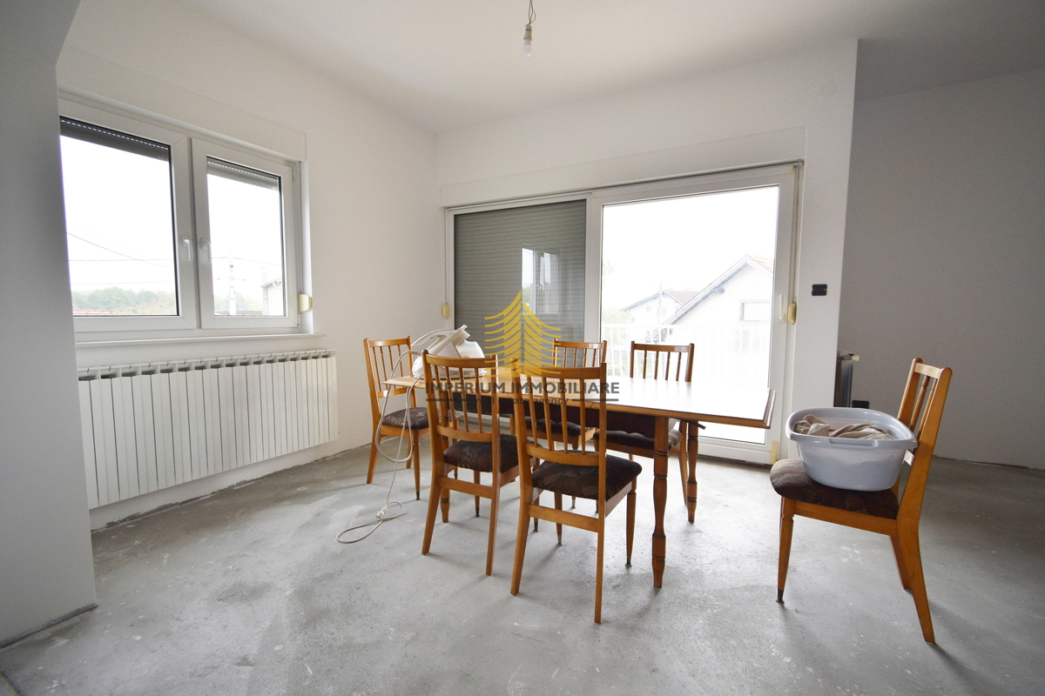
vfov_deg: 77.3
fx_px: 435
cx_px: 522
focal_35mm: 15
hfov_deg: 100.4
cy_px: 348
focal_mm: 10
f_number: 5.6
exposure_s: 1/25
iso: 160
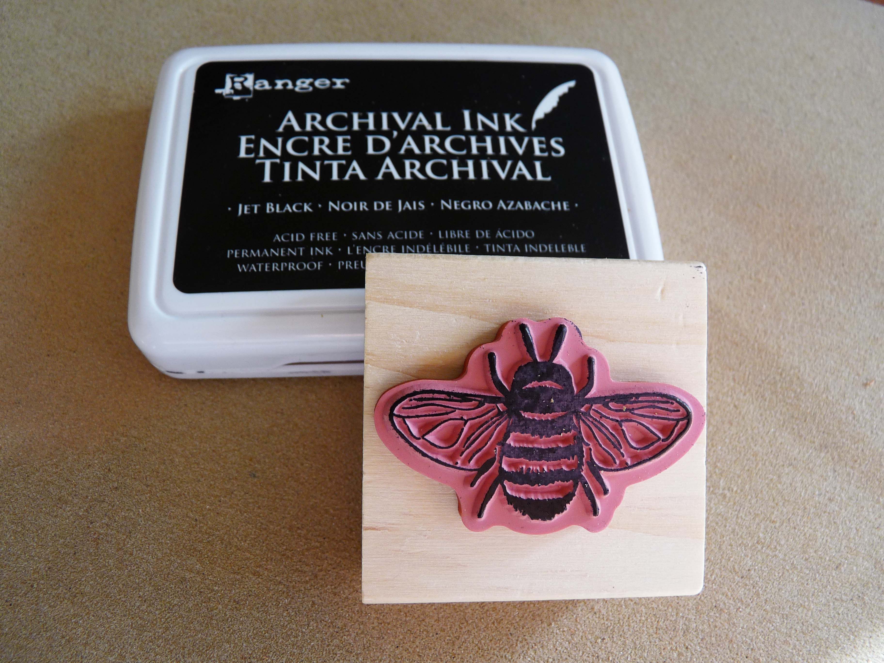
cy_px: 332
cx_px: 442
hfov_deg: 65.3
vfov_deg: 51.4
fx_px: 690
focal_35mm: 27
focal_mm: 4.8
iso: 100
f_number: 2.8
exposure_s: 1/50
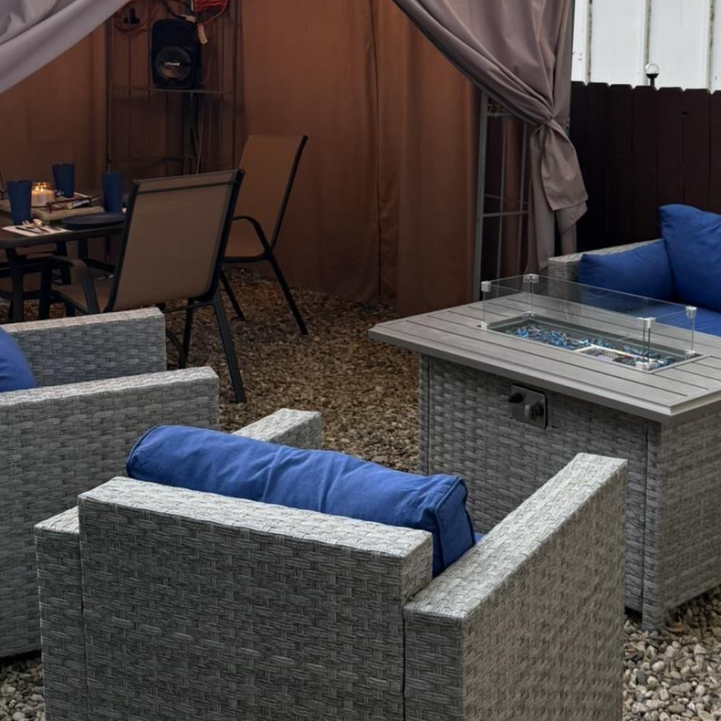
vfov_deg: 30.7
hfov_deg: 30.7
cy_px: 196
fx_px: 1296
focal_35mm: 55
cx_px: 517
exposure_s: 1/260
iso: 100
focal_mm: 6.76
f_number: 1.78
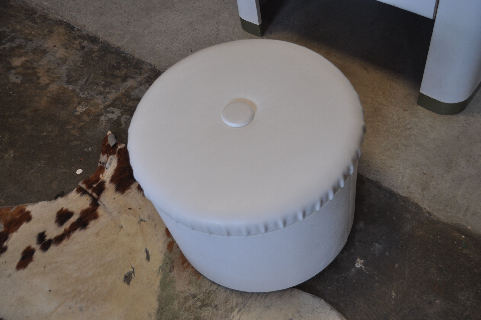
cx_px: 240
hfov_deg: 53.2
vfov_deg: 36.8
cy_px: 160
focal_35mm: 36
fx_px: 480
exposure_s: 1/60
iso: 560
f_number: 4
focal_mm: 24
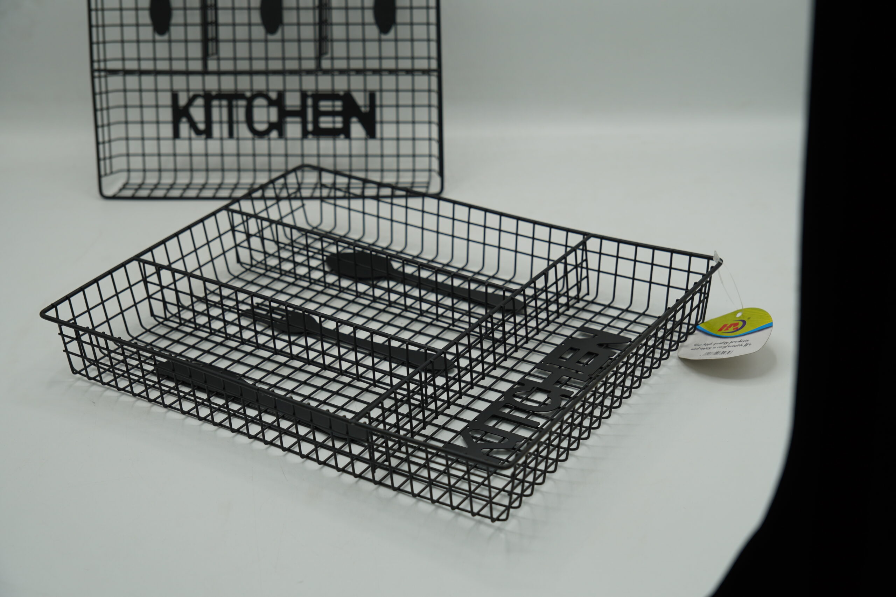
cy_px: 298
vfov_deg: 22.1
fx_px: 1531
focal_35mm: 62
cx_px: 448
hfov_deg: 32.6
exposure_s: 1/200
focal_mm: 41
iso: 100
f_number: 4.5
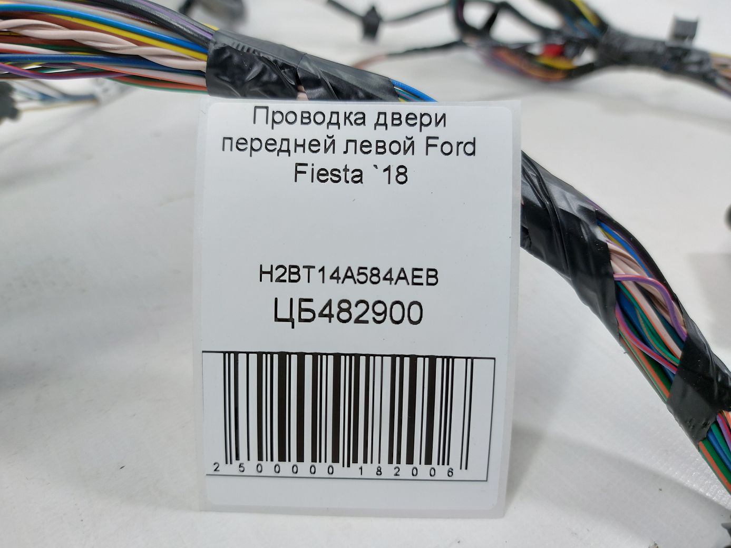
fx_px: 507
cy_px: 274
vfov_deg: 56.8
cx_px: 366
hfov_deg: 71.6
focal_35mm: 24
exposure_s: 1/50
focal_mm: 5.23
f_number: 1.8
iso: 80
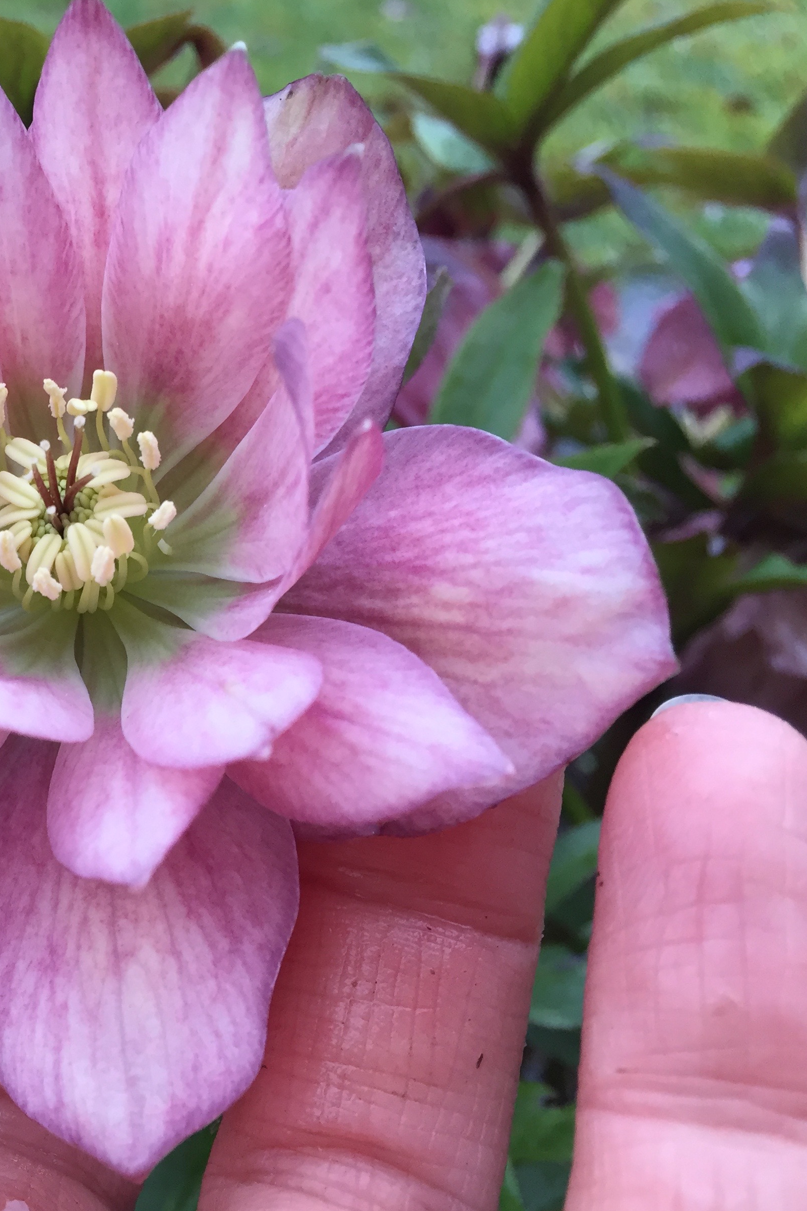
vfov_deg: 47.4
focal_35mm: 41
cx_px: -10
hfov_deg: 30.2
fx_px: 1378
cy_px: 607
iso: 32
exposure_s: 1/40
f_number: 2.2
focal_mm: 4.15
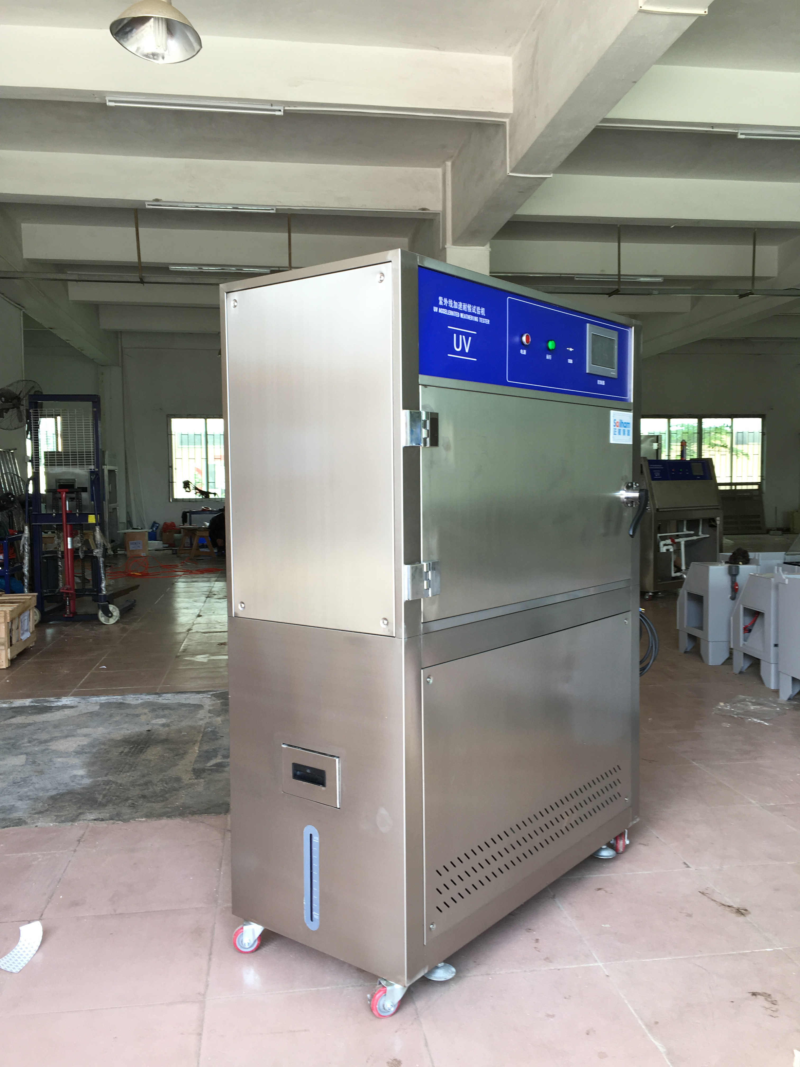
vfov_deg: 61.7
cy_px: 534
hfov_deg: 48.2
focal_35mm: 29
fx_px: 894
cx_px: 400
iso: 25
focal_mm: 4.15
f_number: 2.2
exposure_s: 1/50
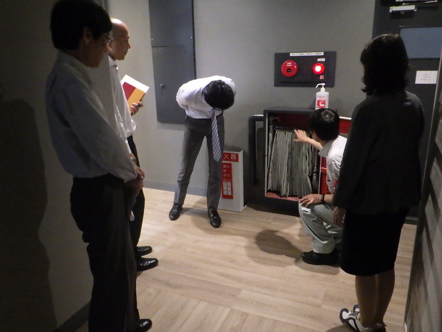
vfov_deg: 49.7
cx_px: 221
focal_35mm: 28
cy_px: 166
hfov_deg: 63.4
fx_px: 358
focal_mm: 5
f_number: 3.5
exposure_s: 1/60
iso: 1600
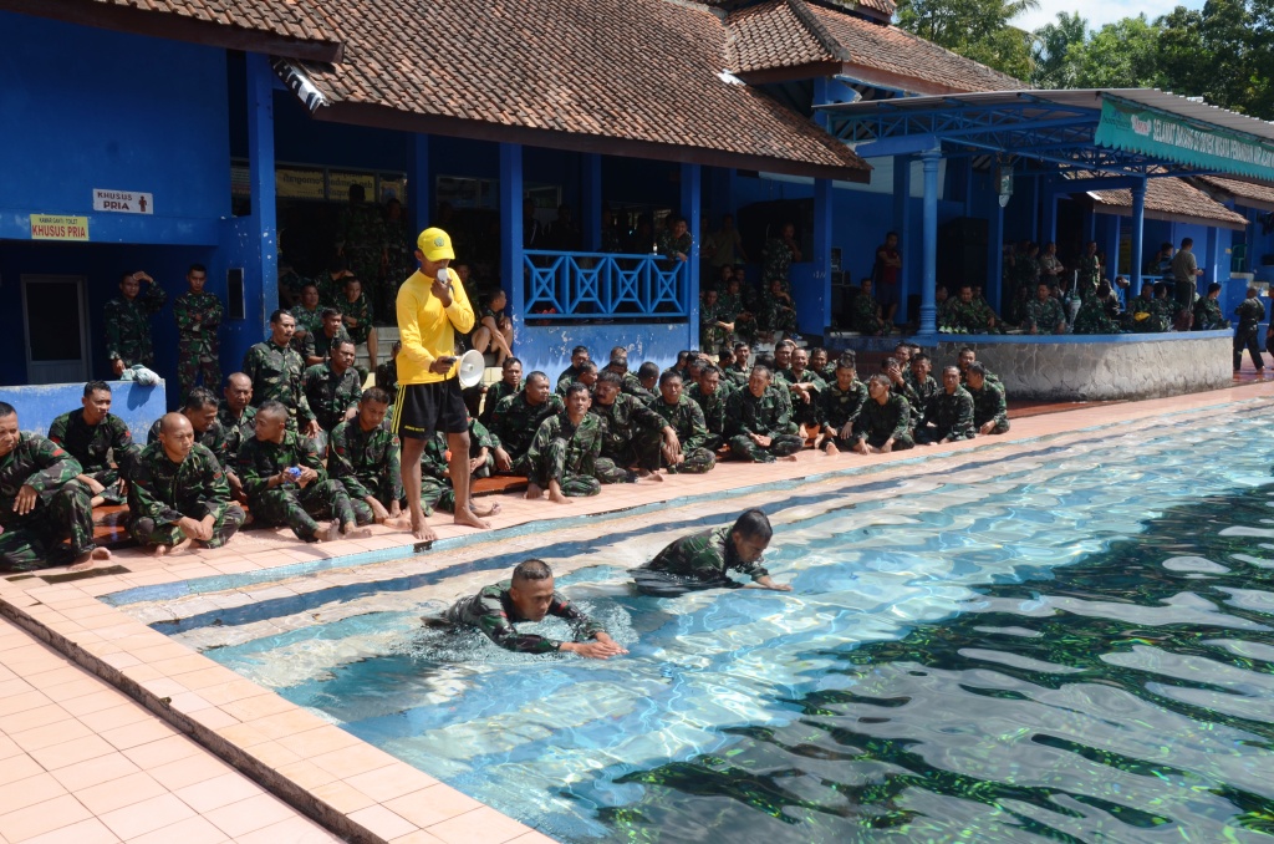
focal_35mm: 33
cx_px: 637
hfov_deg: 57.3
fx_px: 1165
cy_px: 422
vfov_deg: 39.8
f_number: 10
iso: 100
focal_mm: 22
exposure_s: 1/100
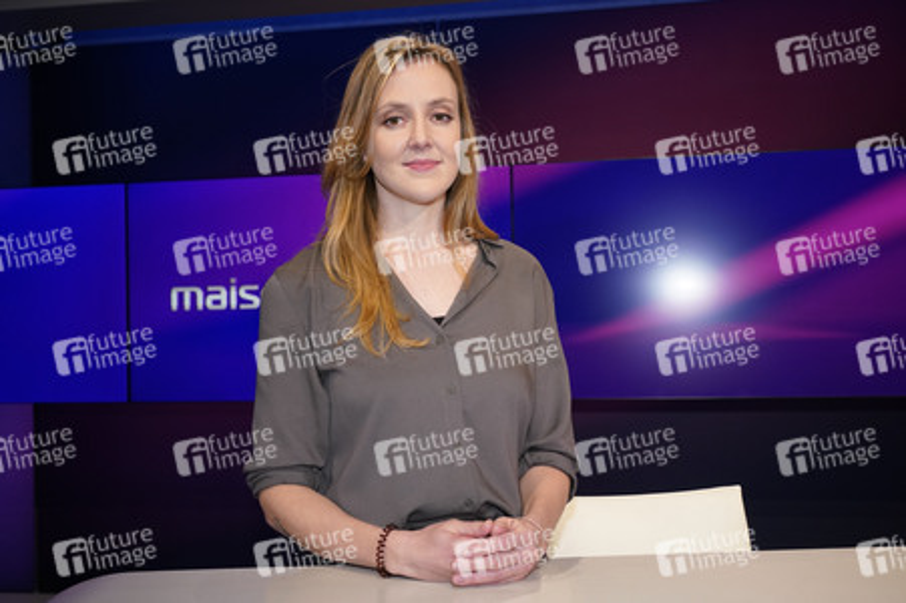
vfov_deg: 34.2
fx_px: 981
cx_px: 453
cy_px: 302
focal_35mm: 39
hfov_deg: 49.6
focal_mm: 39
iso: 2000
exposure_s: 1/125
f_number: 5.6
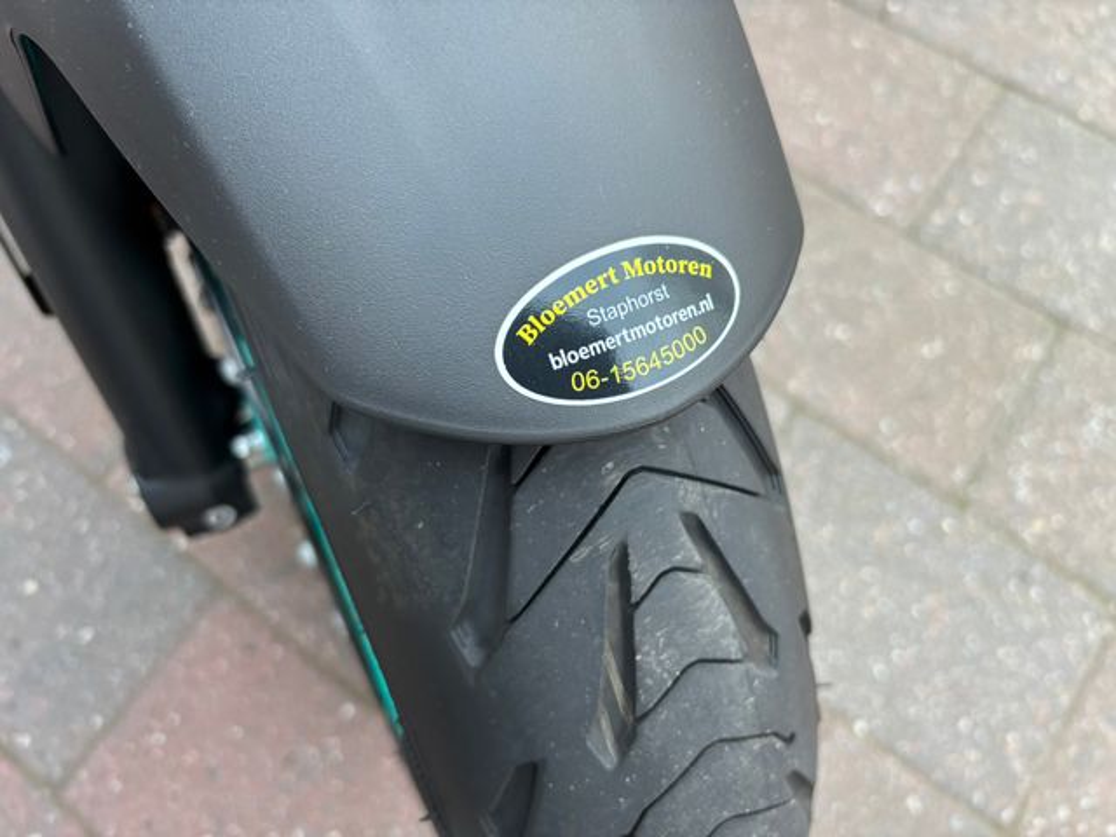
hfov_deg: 67.3
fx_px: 838
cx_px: 558
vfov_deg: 53.1
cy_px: 418
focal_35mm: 26
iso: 125
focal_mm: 5.96
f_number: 1.6
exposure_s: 1/62
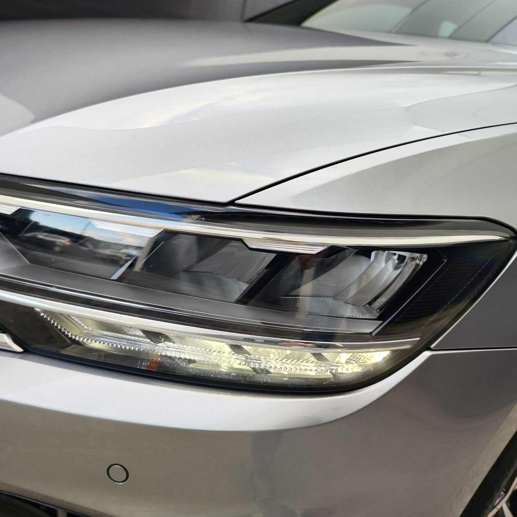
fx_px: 473
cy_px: 264
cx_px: 222
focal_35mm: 28
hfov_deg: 57.1
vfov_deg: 57.3
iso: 50
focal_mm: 7.01
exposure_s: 1/120
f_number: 1.69
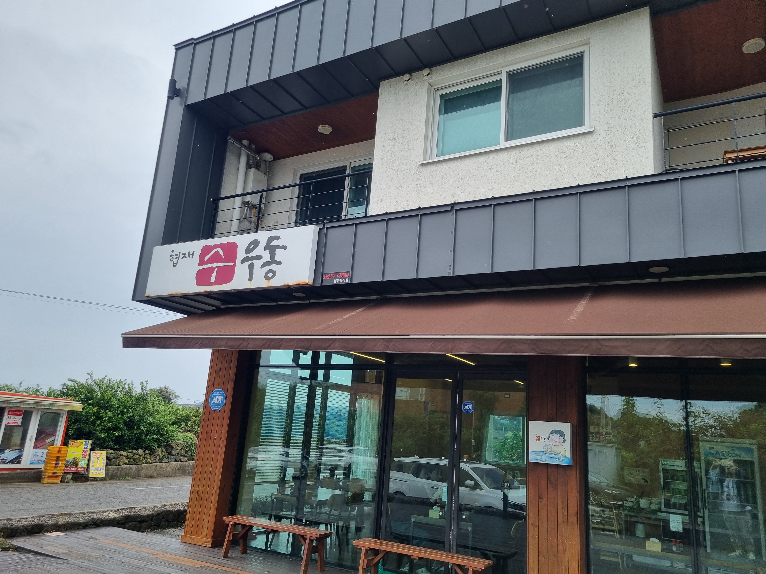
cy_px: 287
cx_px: 383
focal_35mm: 26
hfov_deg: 67.3
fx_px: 575
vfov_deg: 53.1
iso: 50
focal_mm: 5.4
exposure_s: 1/1124
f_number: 1.8
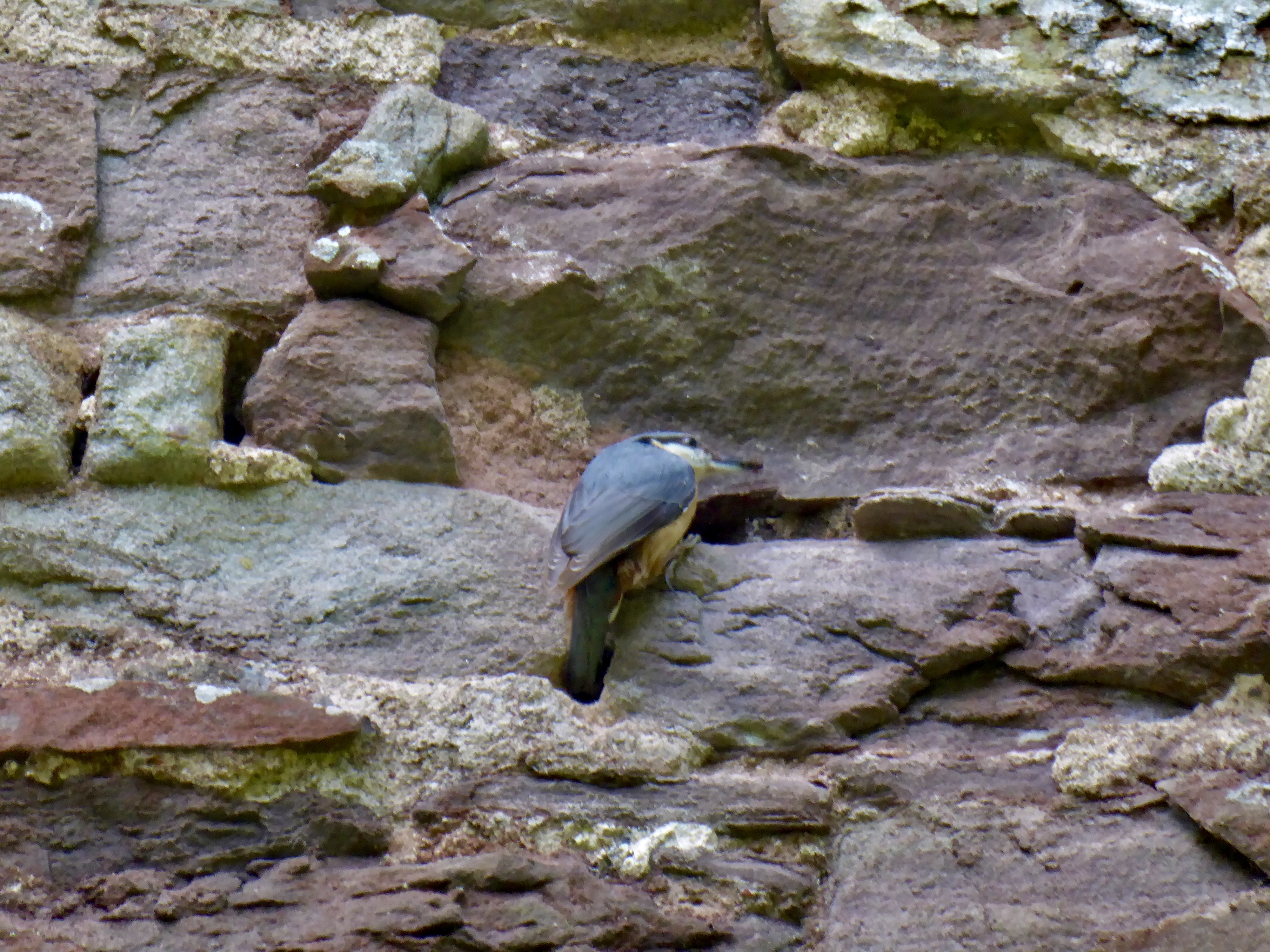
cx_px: 635
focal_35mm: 800
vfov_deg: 1.9
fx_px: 29351
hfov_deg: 2.5
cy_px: 476
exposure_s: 1/125
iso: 320
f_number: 6.4
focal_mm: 129
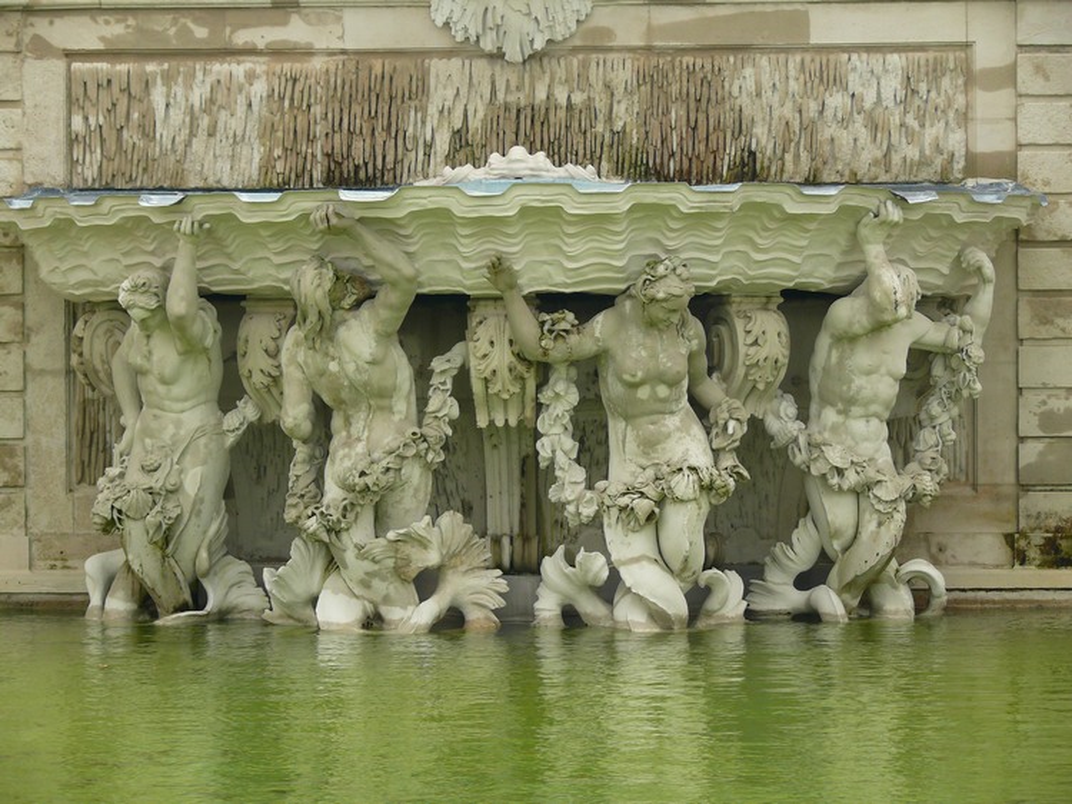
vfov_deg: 10.7
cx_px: 536
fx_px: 4303
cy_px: 402
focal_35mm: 139
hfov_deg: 14.2
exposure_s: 1/125
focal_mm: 29.4
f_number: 4
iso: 100
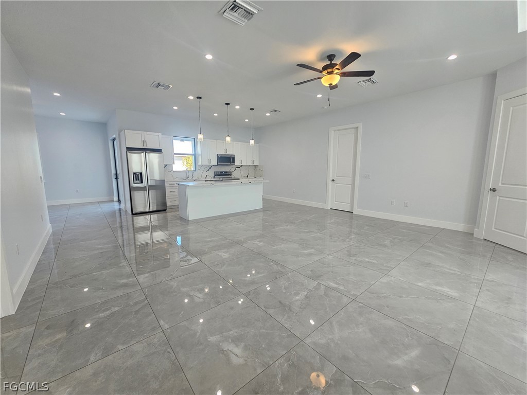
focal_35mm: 13
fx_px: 198
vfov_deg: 89.9
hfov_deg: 106.2
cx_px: 264
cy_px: 198
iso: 80
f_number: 2.2
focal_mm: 2.2
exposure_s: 1/60
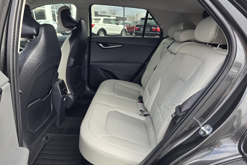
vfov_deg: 53.0
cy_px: 91
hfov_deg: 73.8
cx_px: 124
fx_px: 165
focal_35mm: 24
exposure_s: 1/182
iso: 32
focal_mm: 6.3
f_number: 1.7
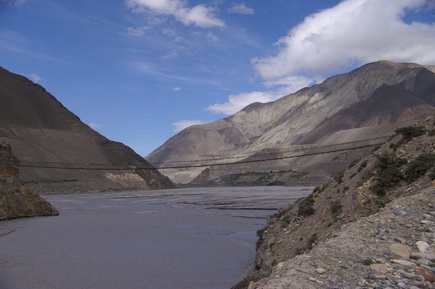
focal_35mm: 45
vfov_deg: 29.8
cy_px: 144
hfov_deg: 43.6
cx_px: 218
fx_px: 543
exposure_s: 1/1600
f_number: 5
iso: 100
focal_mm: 30
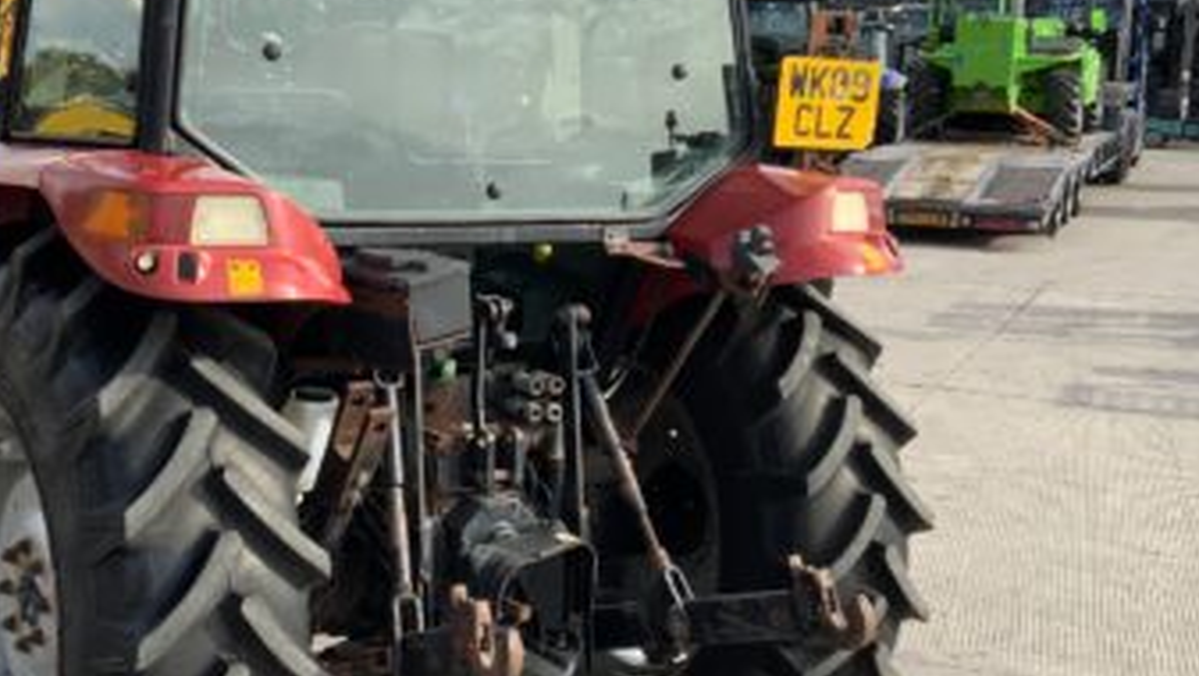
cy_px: 285
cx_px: 466
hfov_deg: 34.7
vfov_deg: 20.1
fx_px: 1909
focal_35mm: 60
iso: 16
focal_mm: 3
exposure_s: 1/912
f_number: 1.8
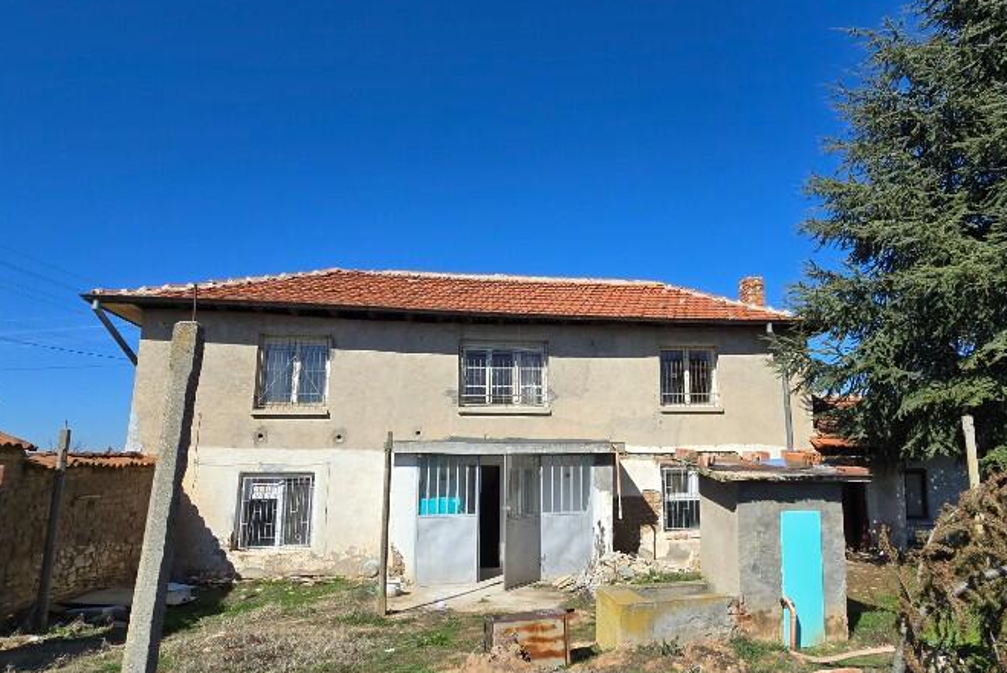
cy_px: 370
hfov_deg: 80.2
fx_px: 588
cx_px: 604
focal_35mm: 21
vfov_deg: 59.4
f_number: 2.2
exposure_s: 1/2551
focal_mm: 2.2
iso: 50
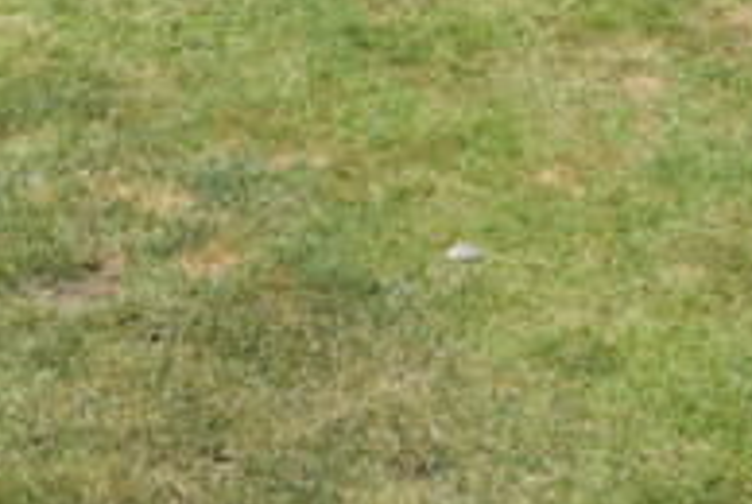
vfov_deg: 13.3
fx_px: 1653
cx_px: 492
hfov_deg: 25.5
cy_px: -677
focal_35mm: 79
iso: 100
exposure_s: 1/250
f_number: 5.6
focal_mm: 10
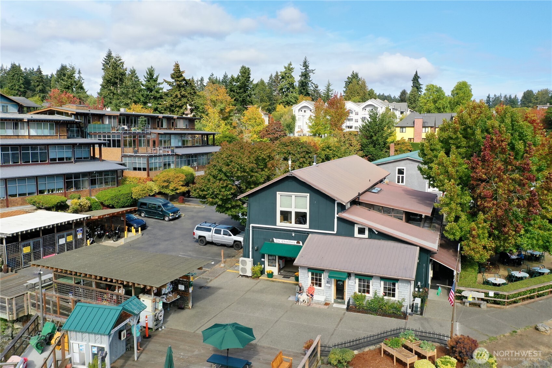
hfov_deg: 65.5
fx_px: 429
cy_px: 184
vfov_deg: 46.4
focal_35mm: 28
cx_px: 276
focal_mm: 10.26
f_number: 4.5
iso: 100
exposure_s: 1/160
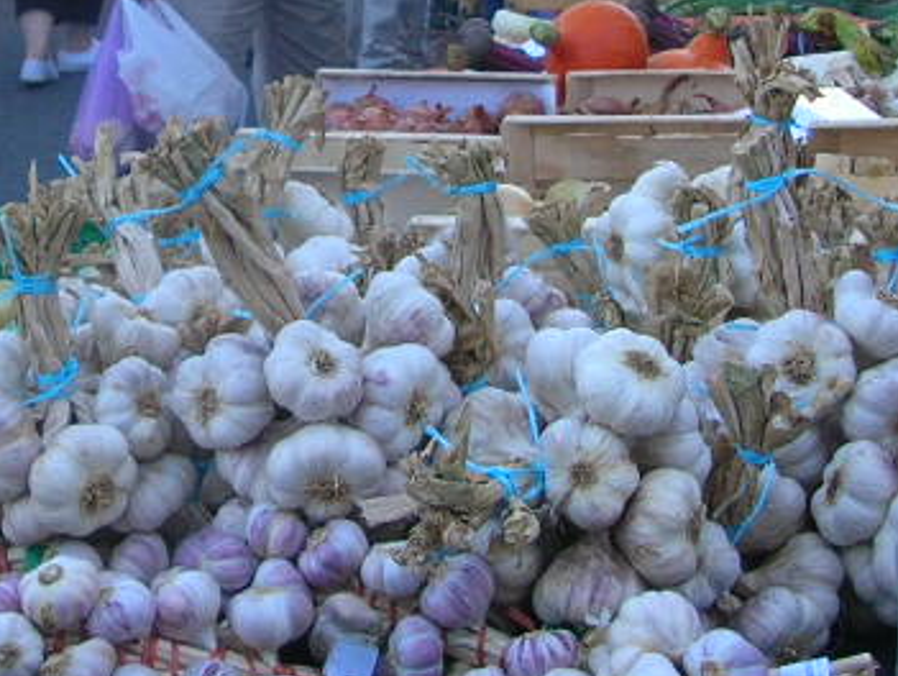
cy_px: 33
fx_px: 2649
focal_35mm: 102
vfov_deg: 14.3
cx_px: 202
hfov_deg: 19.1
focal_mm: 5.8
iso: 50
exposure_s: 1/93.3
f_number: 2.8
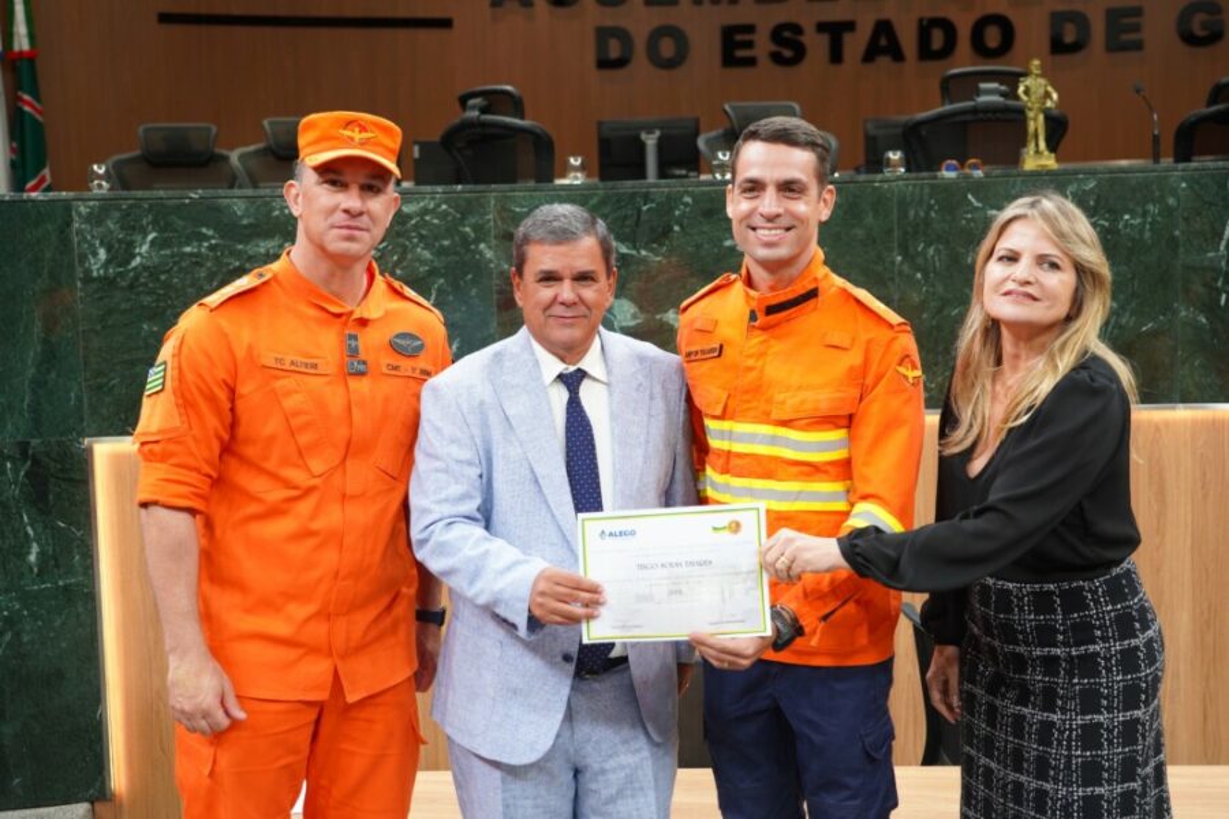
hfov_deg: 43.6
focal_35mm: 45
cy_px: 410
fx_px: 1536
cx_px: 614
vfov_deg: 29.9
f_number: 5
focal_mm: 45
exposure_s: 1/160
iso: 1250
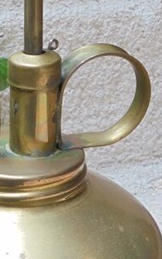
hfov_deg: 11.2
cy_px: 168
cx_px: -21
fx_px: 812
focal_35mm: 115
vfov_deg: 18.1
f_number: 4.2
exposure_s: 1/40
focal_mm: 6.9
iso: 100
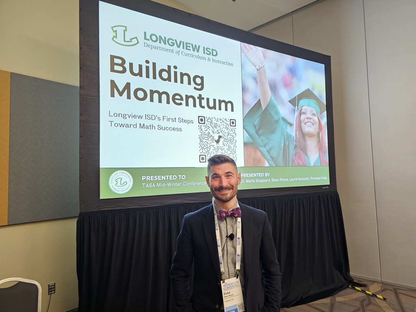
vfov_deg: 58.9
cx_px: 208
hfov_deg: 73.9
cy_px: 156
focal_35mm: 23
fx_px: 276
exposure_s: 1/24
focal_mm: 6.3
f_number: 1.7
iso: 500
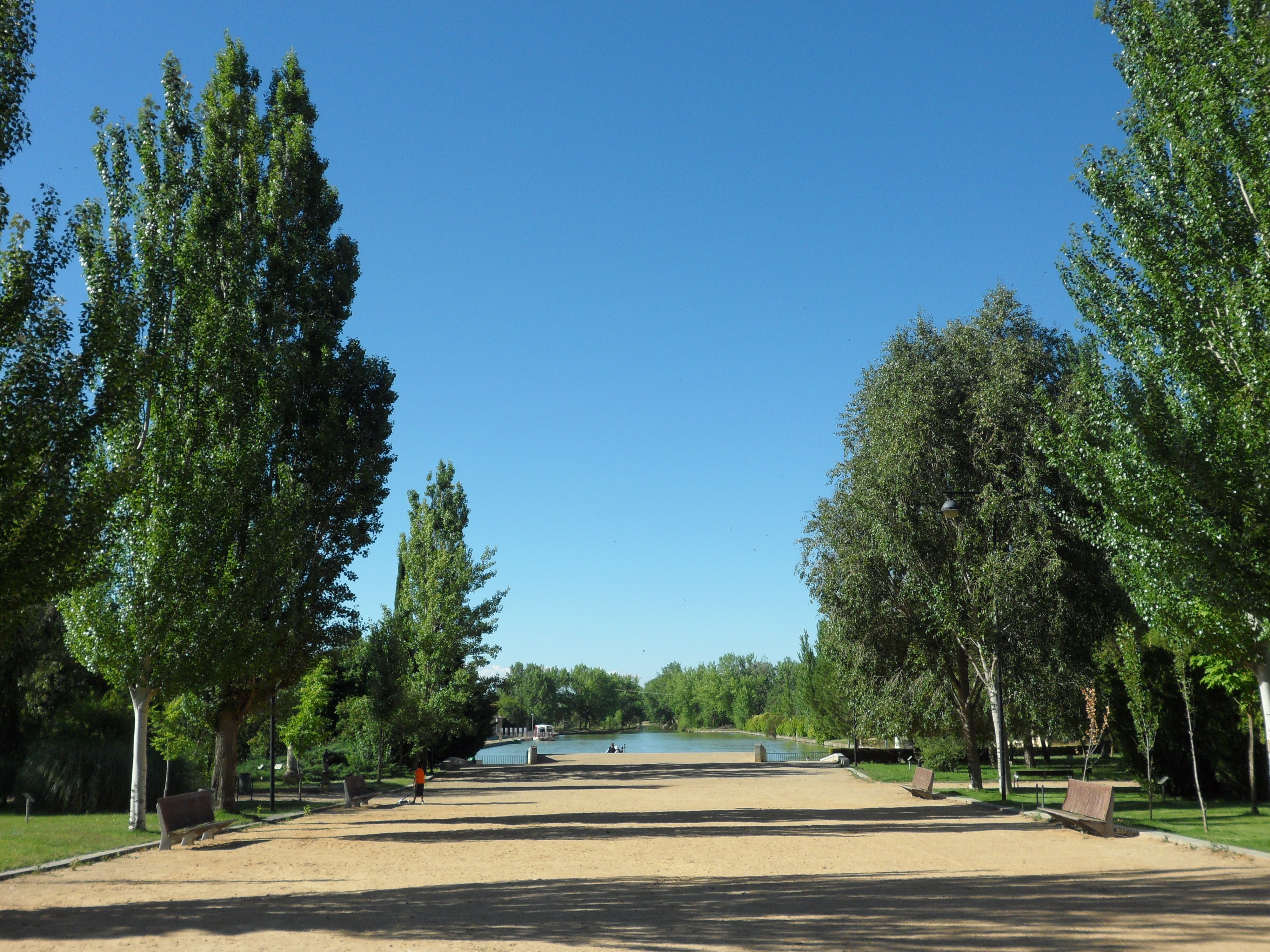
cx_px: 635
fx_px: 1357
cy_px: 476
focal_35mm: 37
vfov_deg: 38.7
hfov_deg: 50.1
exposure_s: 1/500
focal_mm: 6.6
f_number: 4
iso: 80
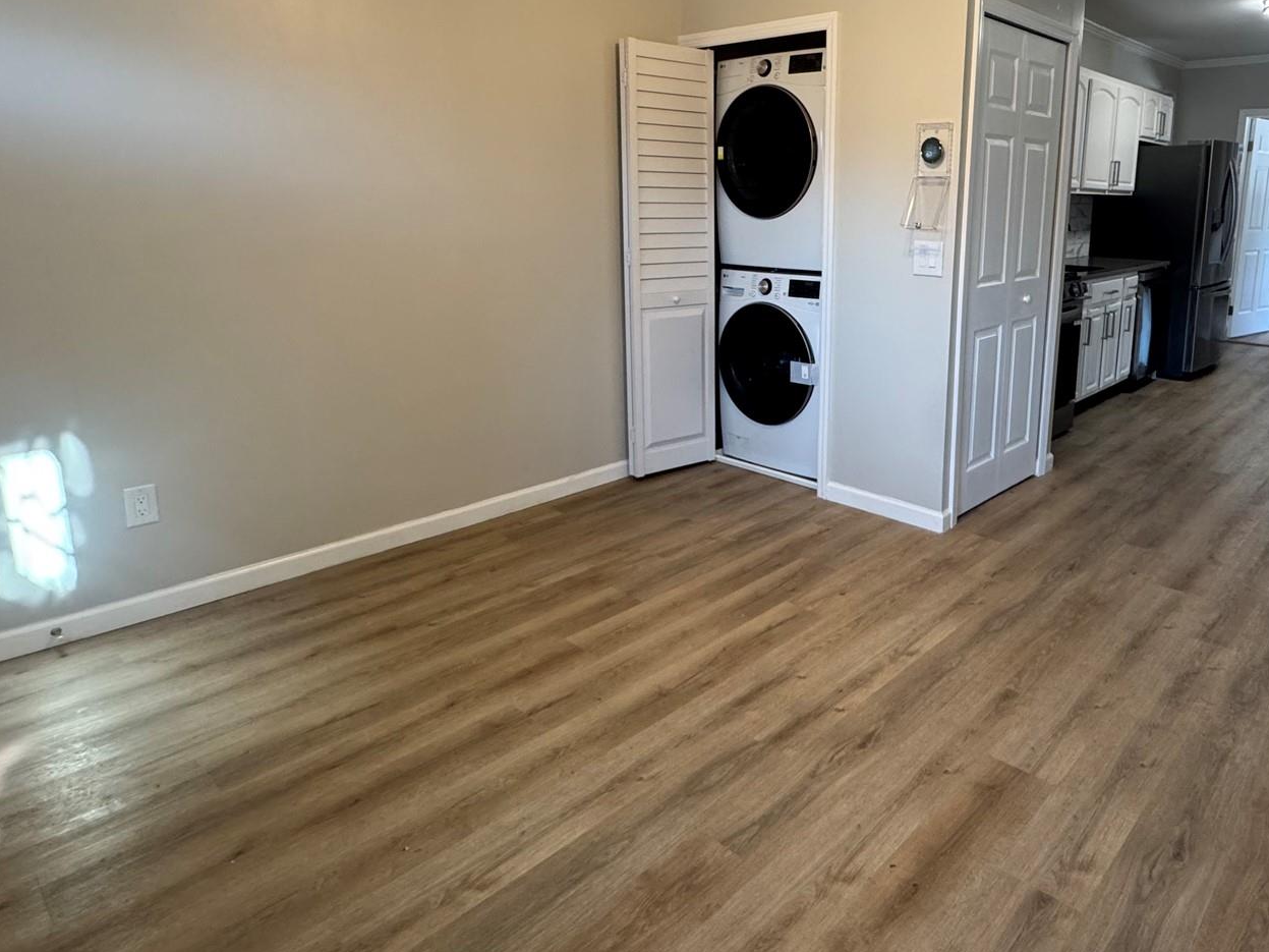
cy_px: 353
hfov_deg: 72.4
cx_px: 811
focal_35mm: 23
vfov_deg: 58.1
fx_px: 843
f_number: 2.2
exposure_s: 1/120
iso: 320
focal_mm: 2.22
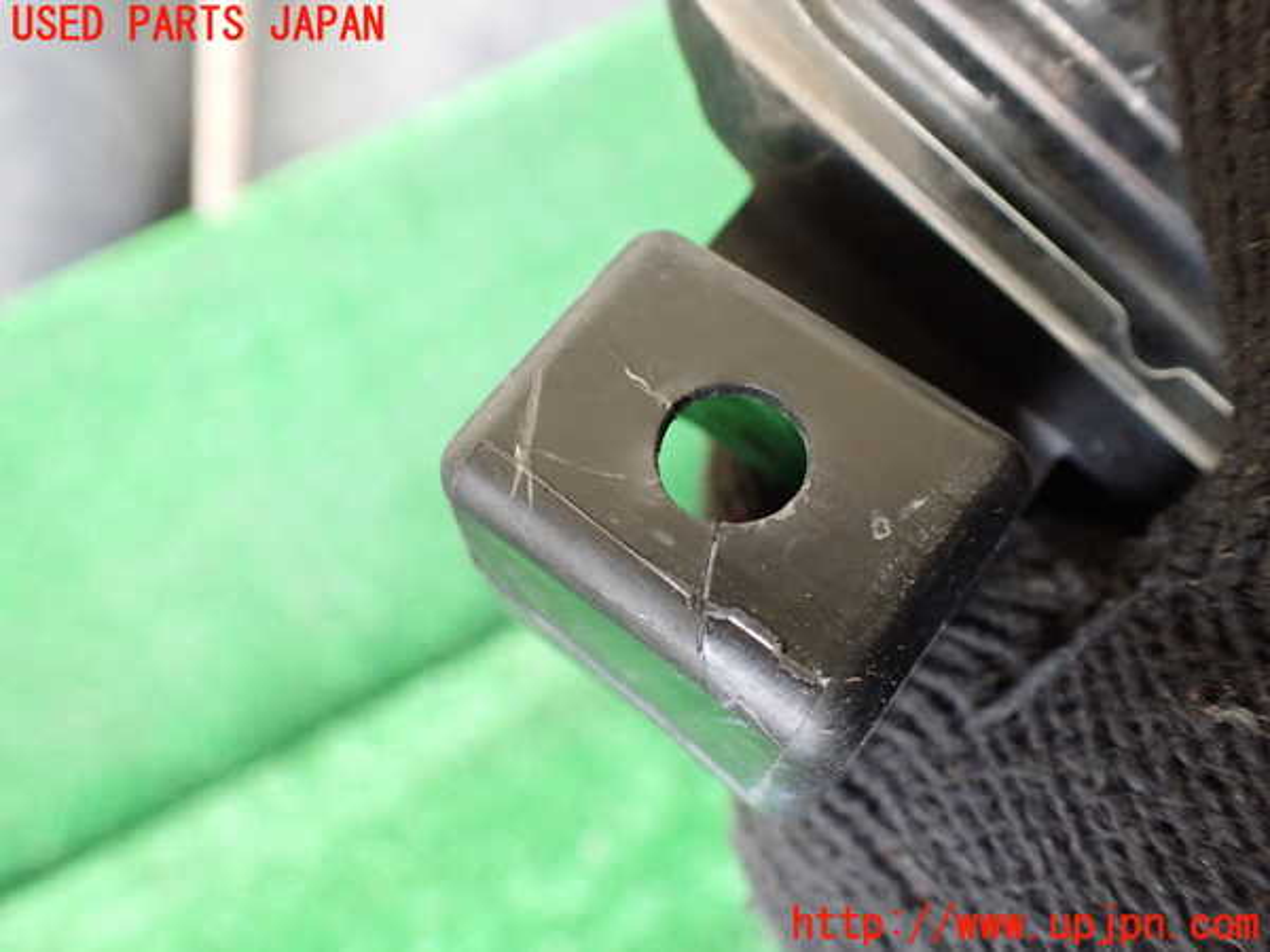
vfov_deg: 46.8
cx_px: 635
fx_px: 1101
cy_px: 476
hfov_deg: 60.0
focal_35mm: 30
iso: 800
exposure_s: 1/60
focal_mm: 5.4
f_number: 2.3
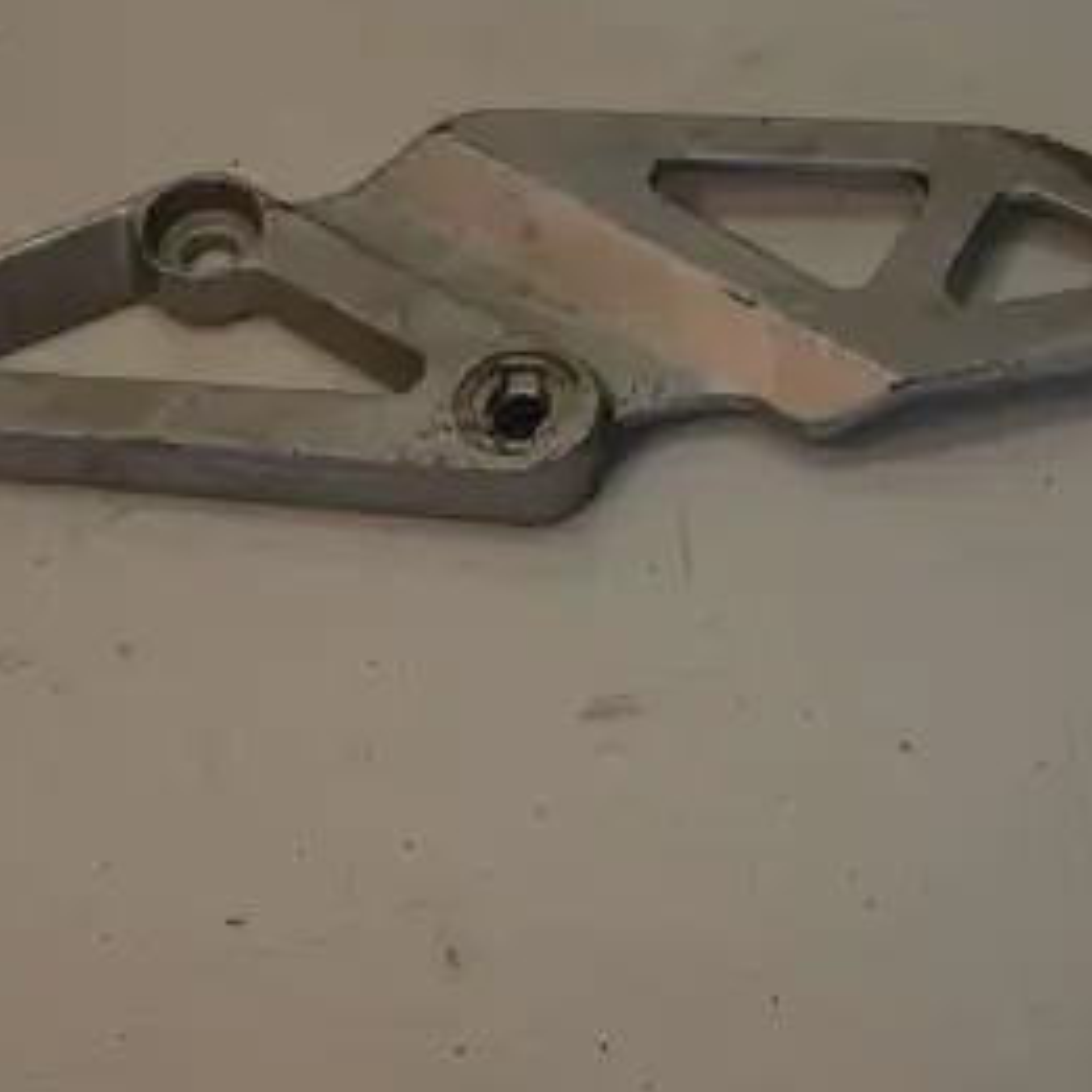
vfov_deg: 12.0
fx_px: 5207
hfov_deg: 12.0
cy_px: 410
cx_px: 592
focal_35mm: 146
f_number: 5.6
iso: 280
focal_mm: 55
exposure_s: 1/125
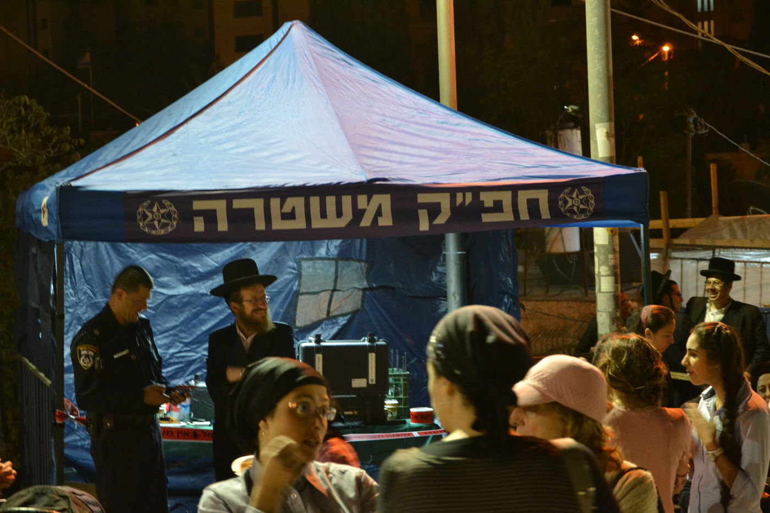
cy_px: 256
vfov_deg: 18.9
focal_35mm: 72
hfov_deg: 28.1
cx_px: 385
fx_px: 1540
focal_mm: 48
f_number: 4.8
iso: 1800
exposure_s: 1/15
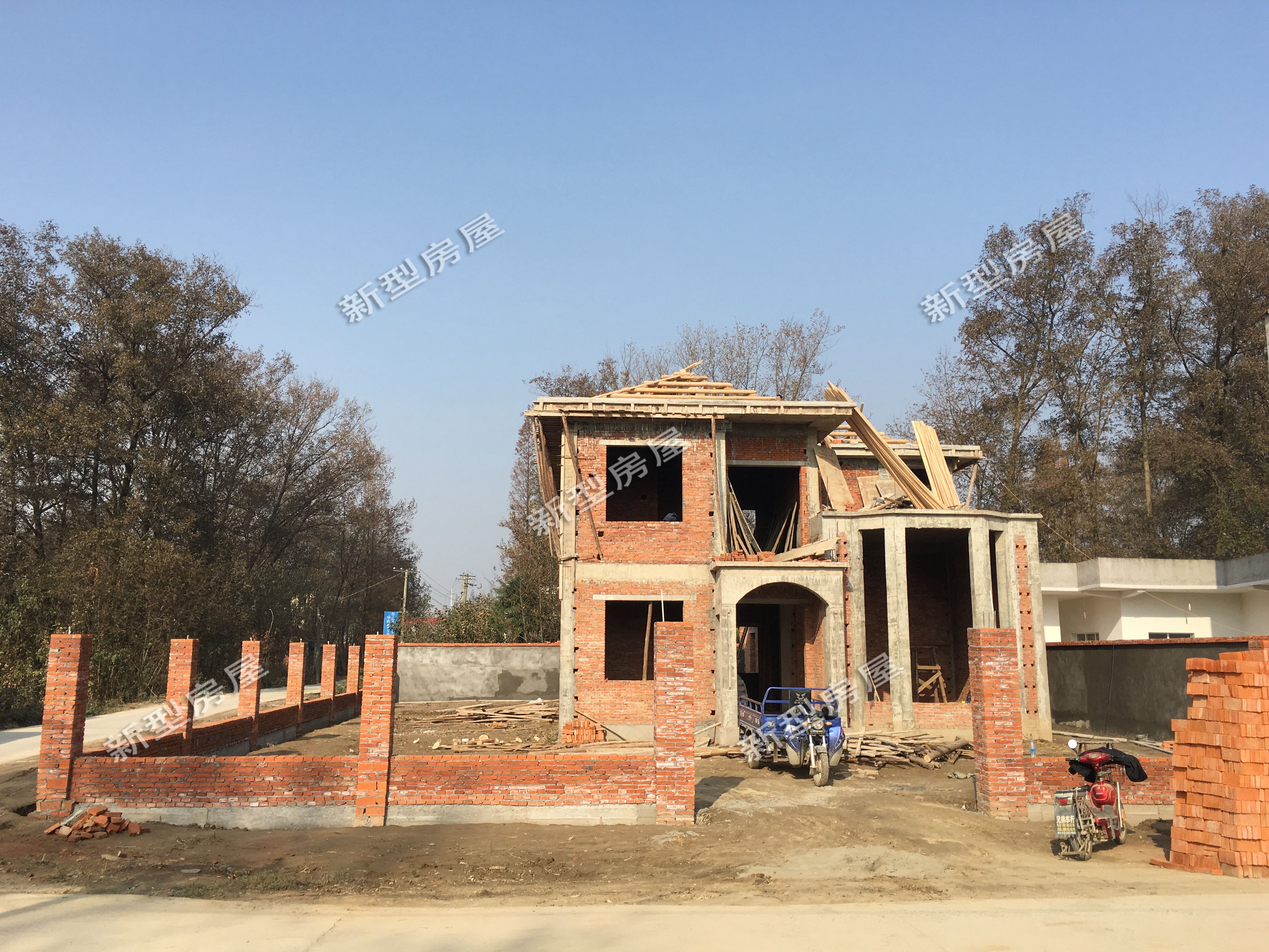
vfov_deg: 48.2
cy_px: 476
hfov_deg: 61.7
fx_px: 1063
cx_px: 634
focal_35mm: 29
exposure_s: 1/1202
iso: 25
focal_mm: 4.15
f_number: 2.2
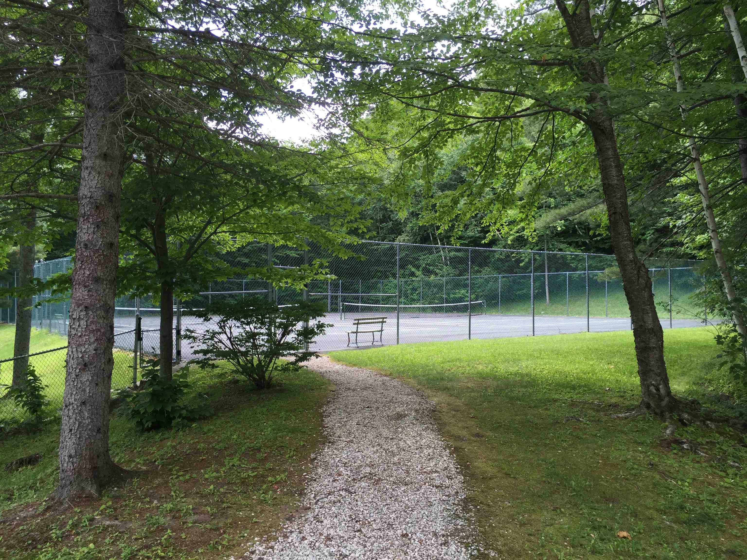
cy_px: 280
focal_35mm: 29
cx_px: 374
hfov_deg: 61.7
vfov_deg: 48.2
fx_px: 626
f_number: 2.2
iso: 32
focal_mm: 4.15
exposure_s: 1/175
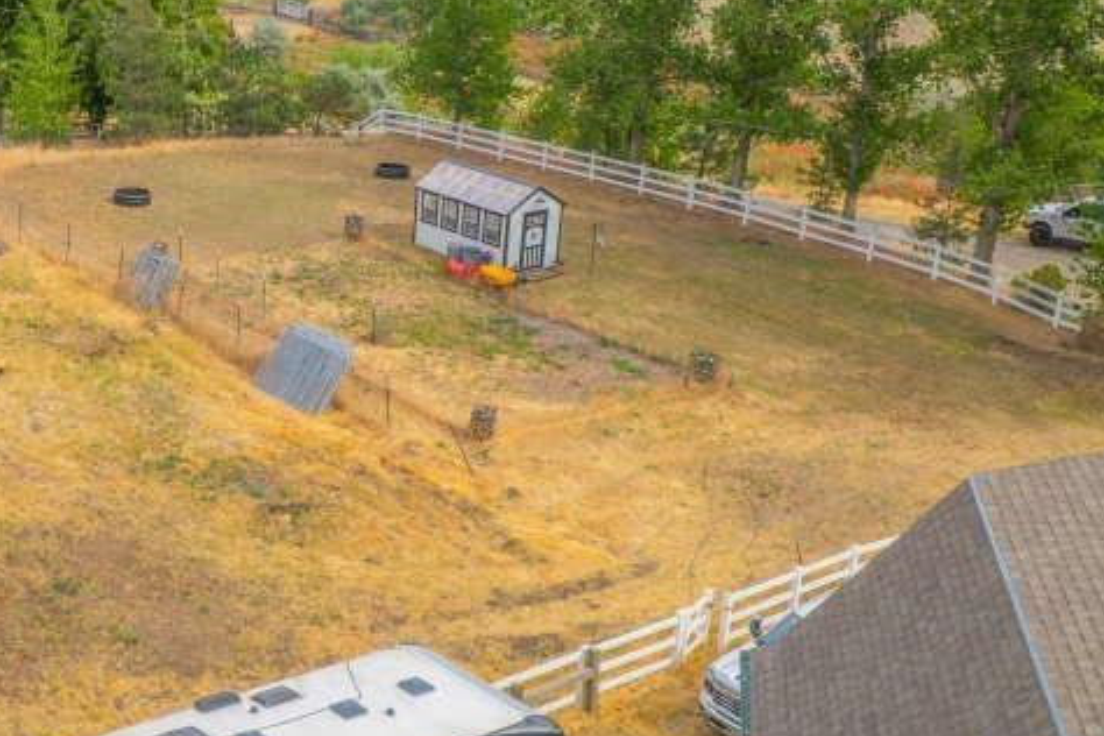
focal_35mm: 52
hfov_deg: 36.1
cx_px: 135
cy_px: 291
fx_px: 1595
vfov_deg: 25.9
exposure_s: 1/60
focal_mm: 8.38
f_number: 2.8
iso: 110
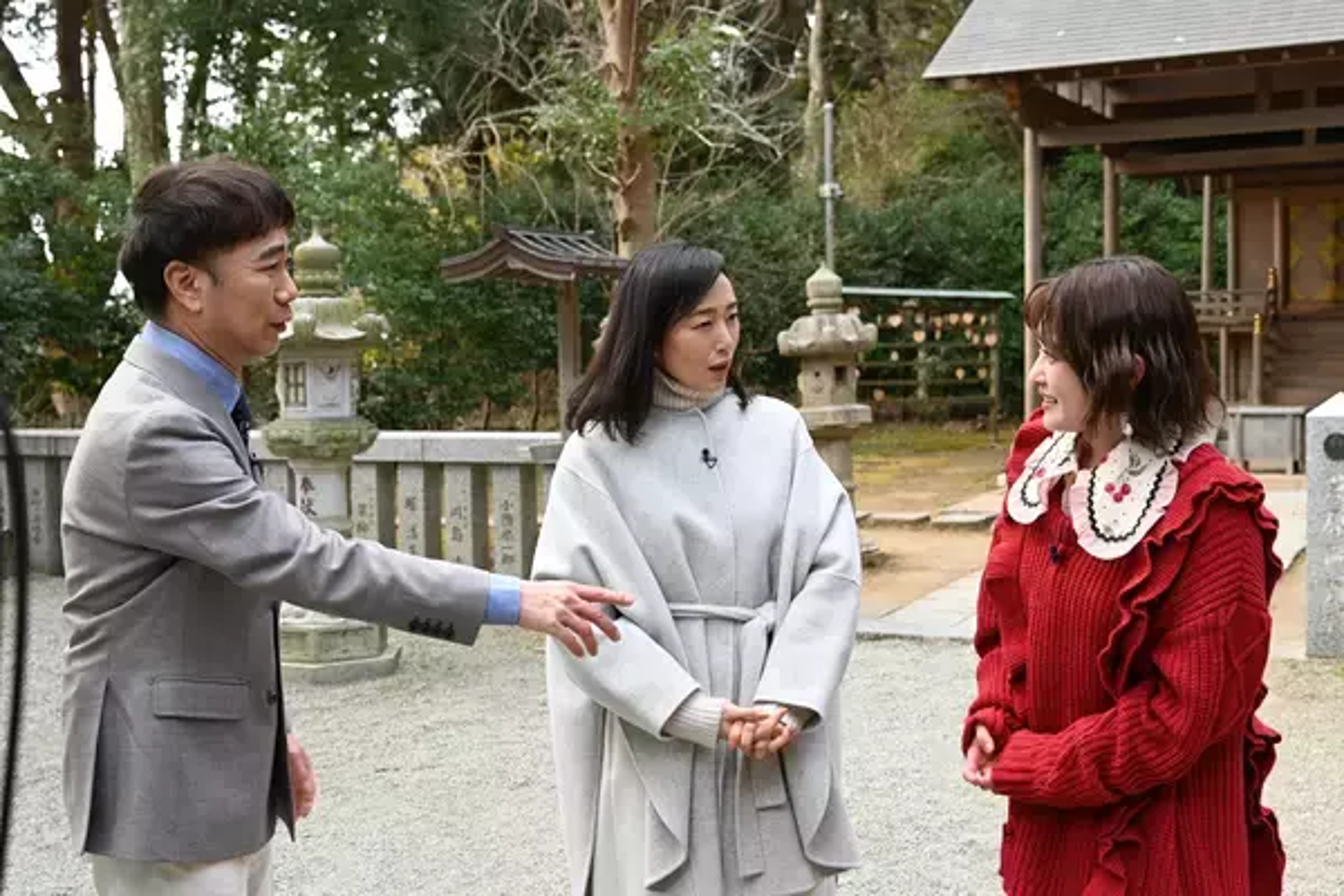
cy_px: 448
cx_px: 672
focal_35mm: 44
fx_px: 1624
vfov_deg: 30.8
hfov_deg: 45.0
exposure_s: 1/250
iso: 360
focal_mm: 29
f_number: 4
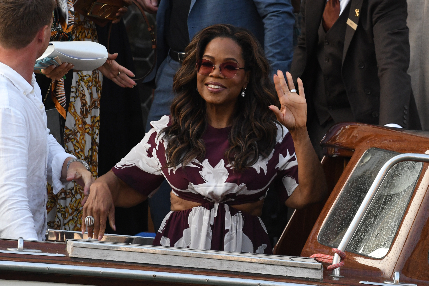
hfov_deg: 8.1
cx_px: 214
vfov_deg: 5.4
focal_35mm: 255
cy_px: 143
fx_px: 3039
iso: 1600
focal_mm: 170
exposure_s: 1/500
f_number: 8
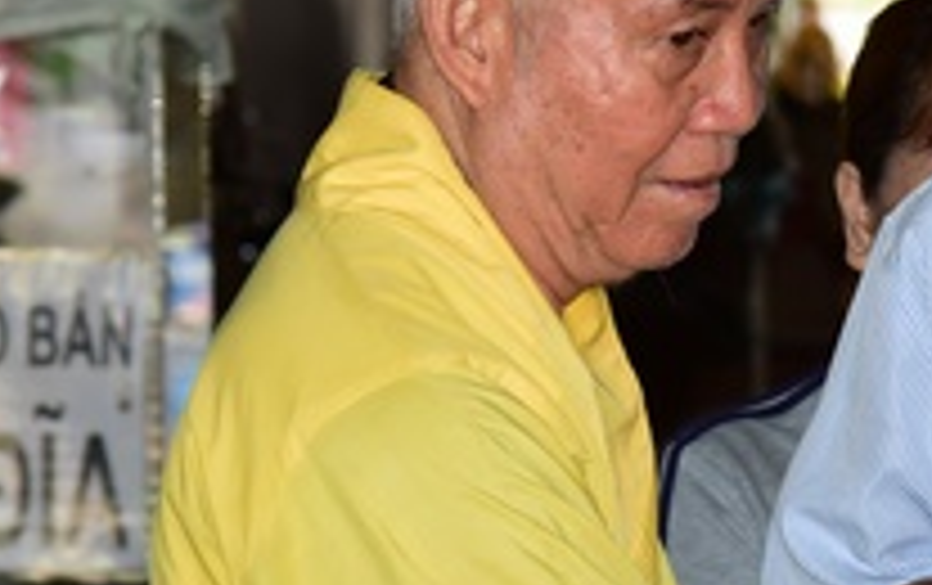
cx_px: 995
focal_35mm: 262
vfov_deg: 5.0
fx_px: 6664
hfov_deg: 8.0
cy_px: 310
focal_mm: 82
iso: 800
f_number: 5.6
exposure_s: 1/125
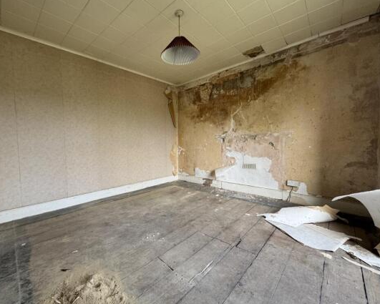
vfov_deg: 84.1
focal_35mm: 15
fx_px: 169
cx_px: 180
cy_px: 153
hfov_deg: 96.7
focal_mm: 2.22
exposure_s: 1/99
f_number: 2.2
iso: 160
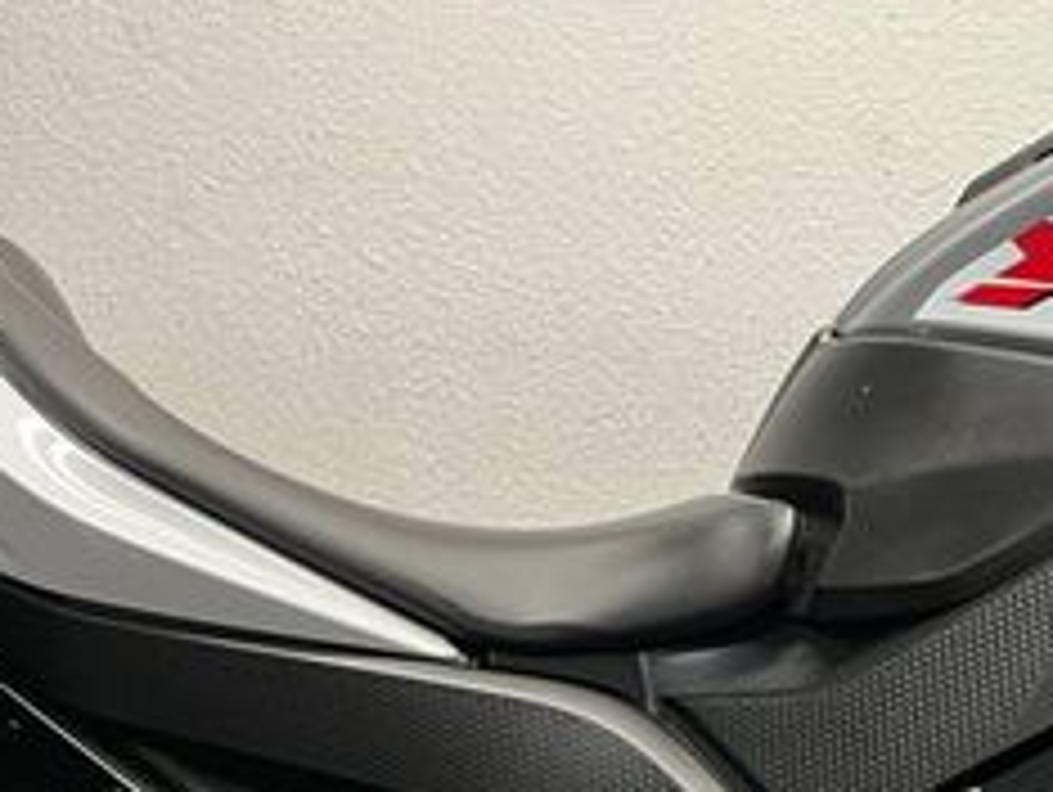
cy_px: 963
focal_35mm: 71
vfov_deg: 19.5
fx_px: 2162
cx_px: 981
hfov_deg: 26.3
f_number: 1.6
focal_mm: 5.1
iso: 160
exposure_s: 1/50
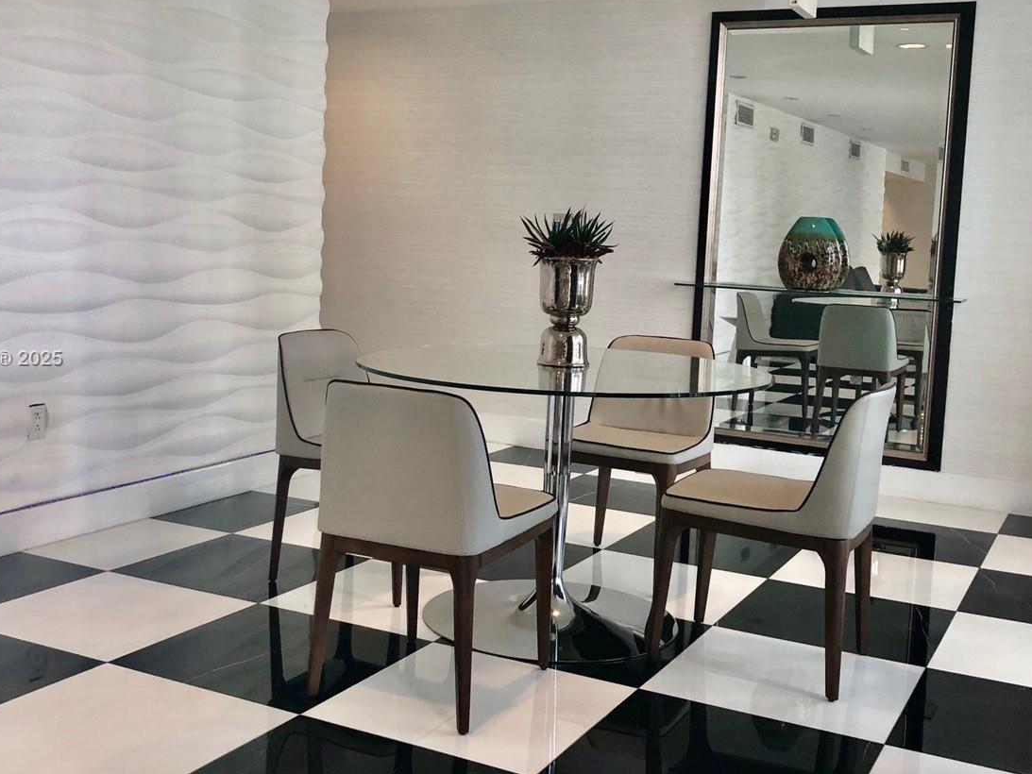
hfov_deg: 45.8
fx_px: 1222
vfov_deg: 35.1
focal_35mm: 41
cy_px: 360
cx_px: 516
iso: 25
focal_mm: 4
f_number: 1.8
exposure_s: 1/30
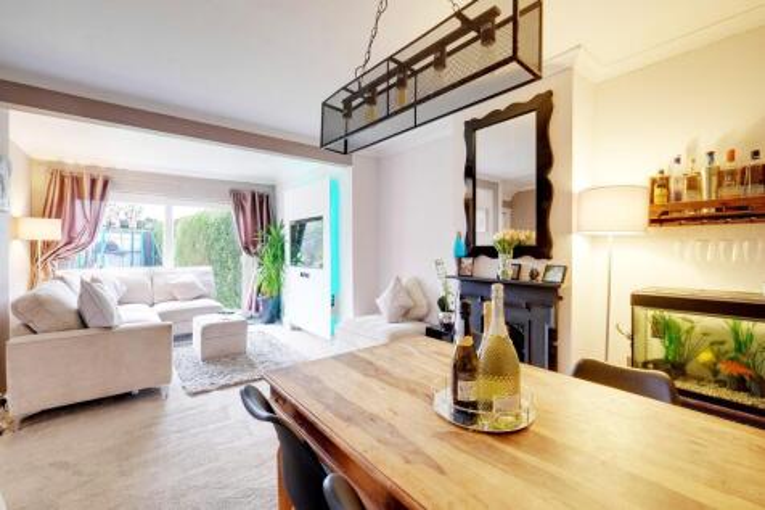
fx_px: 319
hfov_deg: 100.4
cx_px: 382
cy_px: 255
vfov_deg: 77.3
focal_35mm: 15
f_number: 9
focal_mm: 10
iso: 400
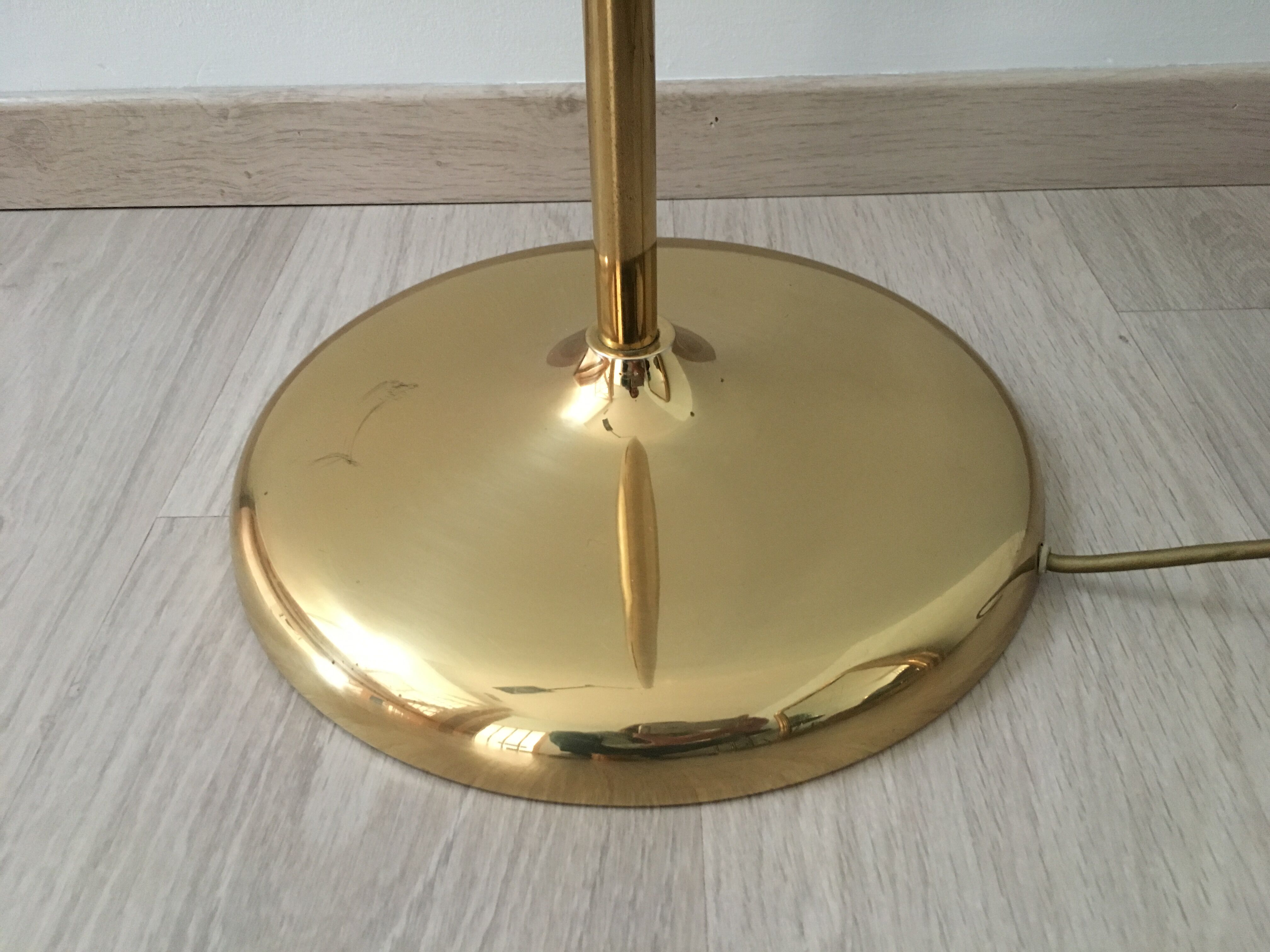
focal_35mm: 29
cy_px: 476
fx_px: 1064
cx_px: 635
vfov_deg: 48.2
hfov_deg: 61.7
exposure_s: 1/17
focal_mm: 4.15
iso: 400
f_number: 2.2
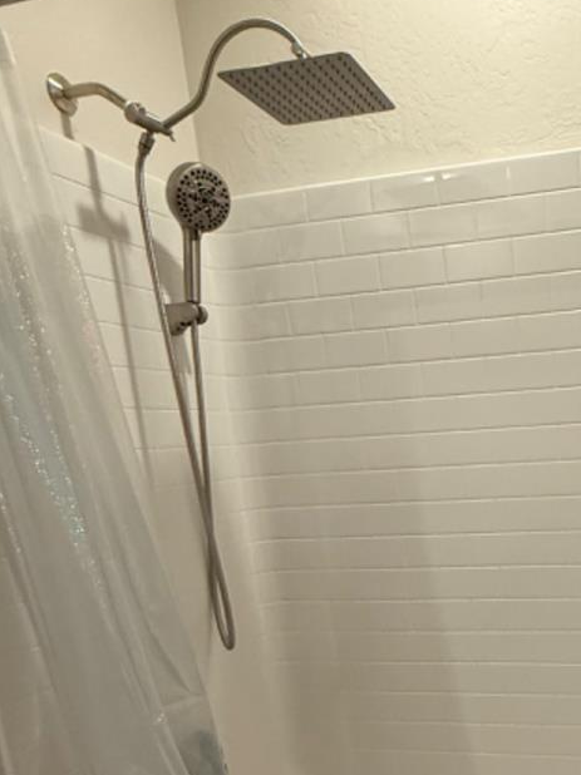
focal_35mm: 34
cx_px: 544
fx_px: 761
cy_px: 601
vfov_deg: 51.2
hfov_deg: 38.3
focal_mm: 2.22
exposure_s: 1/120
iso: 320
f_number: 2.2
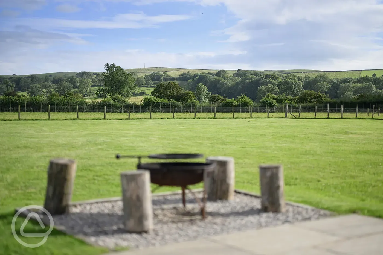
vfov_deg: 27.0
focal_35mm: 50
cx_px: 192
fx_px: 532
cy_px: 128
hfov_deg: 39.6
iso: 200
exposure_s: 1/16000
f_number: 1.4
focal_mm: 50
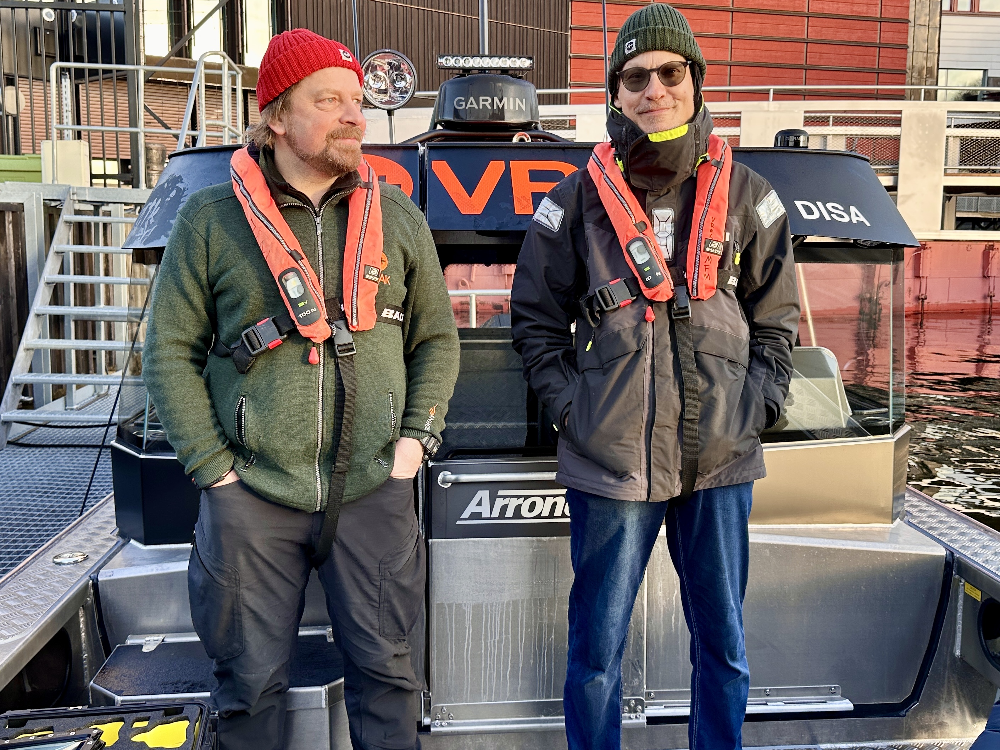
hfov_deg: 71.6
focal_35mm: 24
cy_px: 375
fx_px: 693
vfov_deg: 56.8
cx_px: 500
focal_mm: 6.86
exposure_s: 1/313
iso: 80
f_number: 1.78
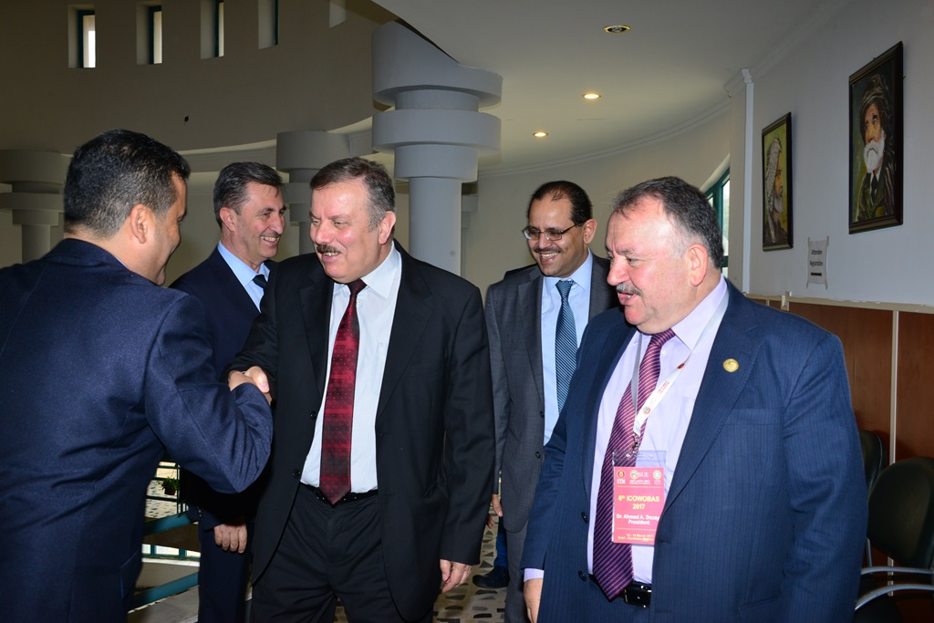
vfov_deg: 37.9
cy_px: 312
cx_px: 467
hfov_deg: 54.4
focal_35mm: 35
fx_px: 908
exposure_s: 1/50
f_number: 11
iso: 800
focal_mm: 35
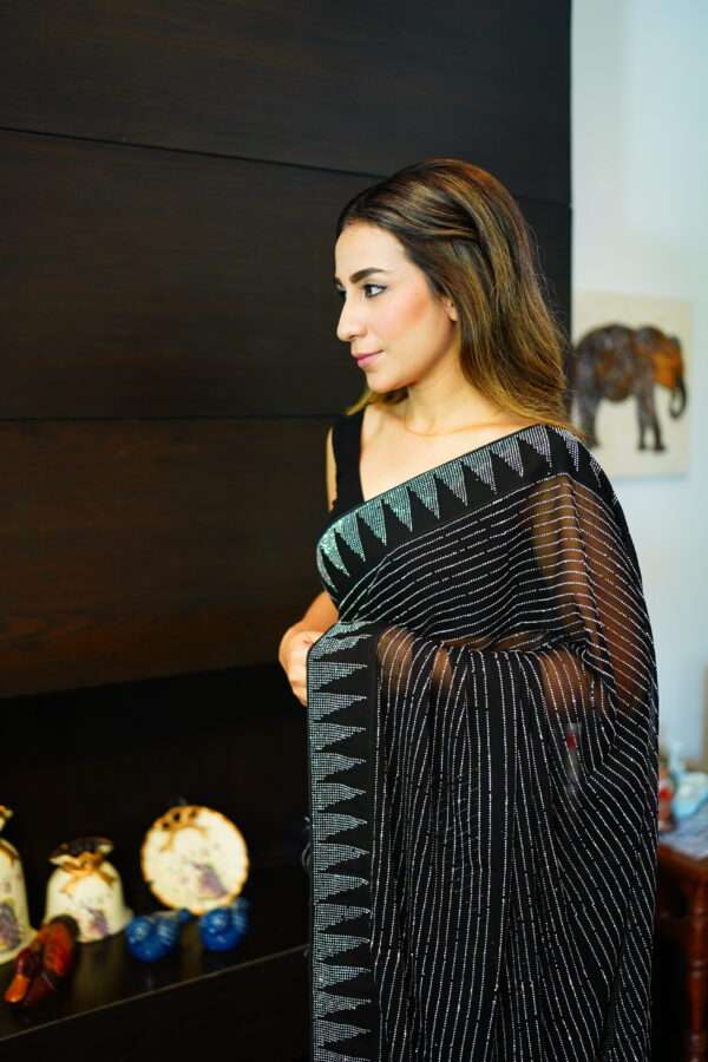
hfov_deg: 37.9
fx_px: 1032
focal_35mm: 35
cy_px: 531
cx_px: 354
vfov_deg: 54.4
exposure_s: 1/100
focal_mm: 35
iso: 1250
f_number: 1.4
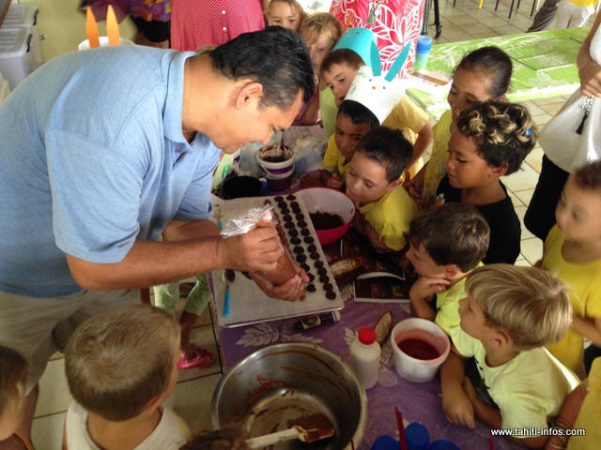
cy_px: 225
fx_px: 573
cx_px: 300
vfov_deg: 42.9
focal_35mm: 33
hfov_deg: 55.4
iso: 200
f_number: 2.4
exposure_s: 1/20
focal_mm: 4.12
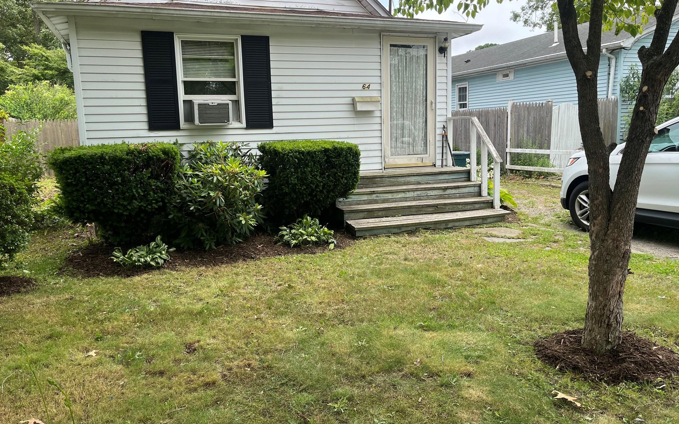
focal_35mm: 28
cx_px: 341
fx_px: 518
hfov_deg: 66.5
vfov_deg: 44.5
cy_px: 200
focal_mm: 5.1
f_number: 1.6
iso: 50
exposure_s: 1/1009
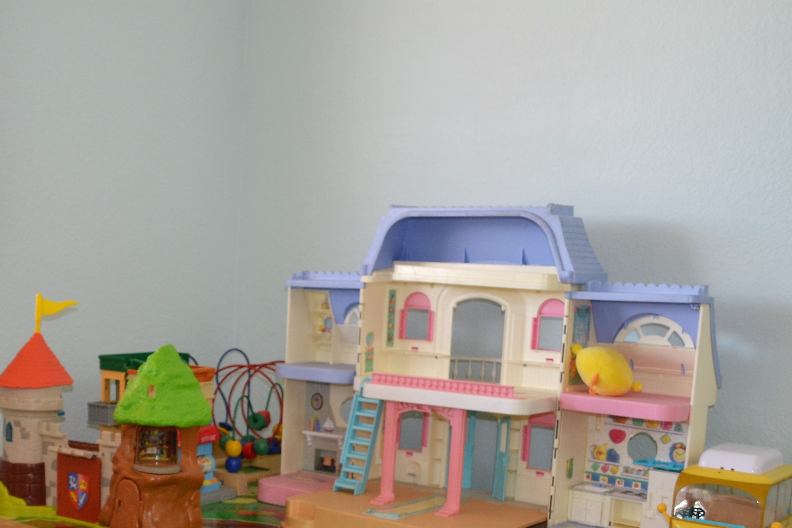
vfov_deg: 26.5
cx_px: 124
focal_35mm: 50
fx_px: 1100
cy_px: 419
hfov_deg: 37.7
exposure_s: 1/60
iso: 560
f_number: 3.5
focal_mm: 18
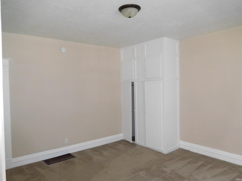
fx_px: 175
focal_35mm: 25
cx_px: 121
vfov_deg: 54.9
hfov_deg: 69.4
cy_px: 90
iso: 360
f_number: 3.4
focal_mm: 4.5
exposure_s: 1/30
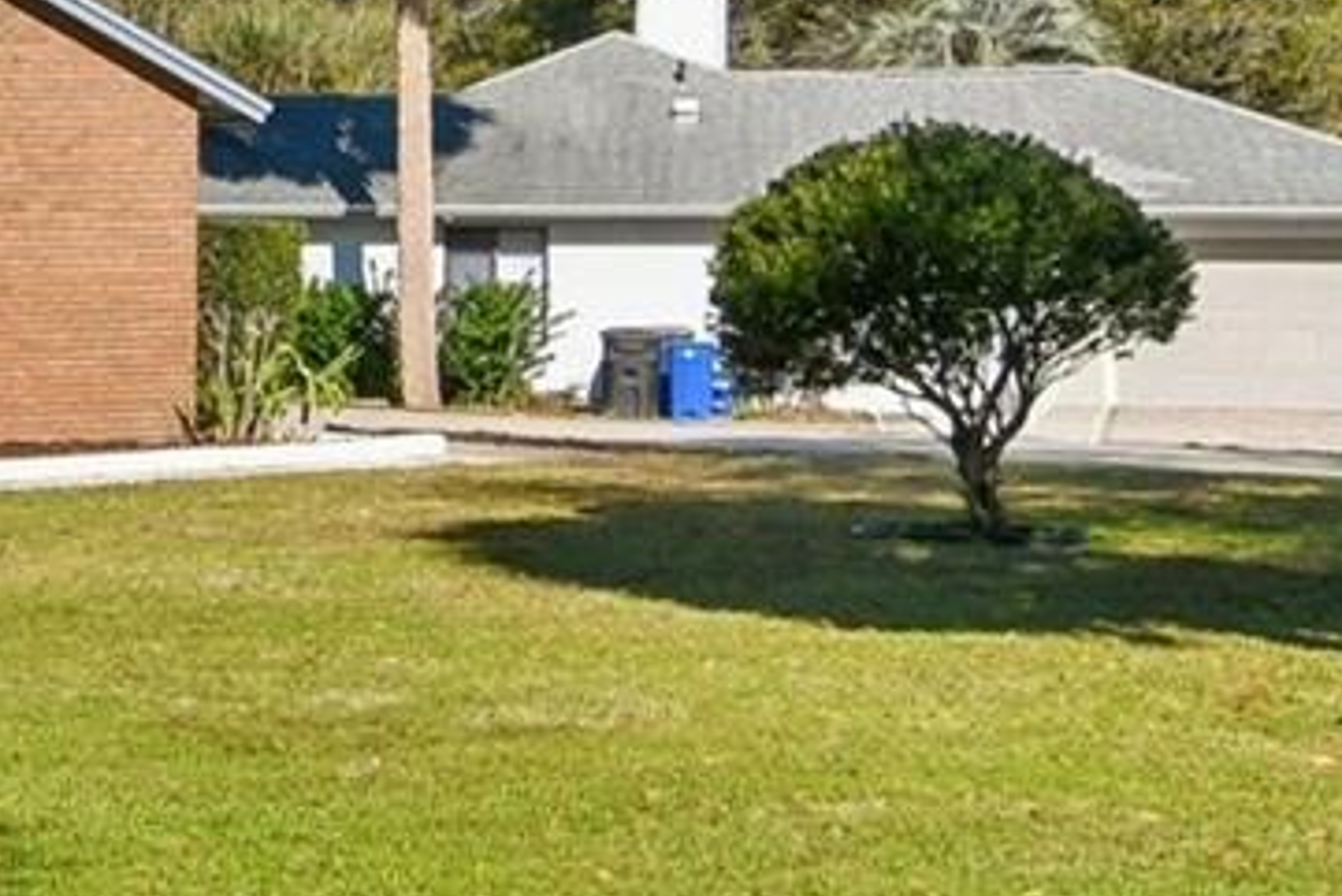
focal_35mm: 133
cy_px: 22
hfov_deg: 13.8
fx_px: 4960
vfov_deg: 10.2
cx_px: -1052
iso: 100
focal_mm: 20
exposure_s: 1/320
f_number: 7.1
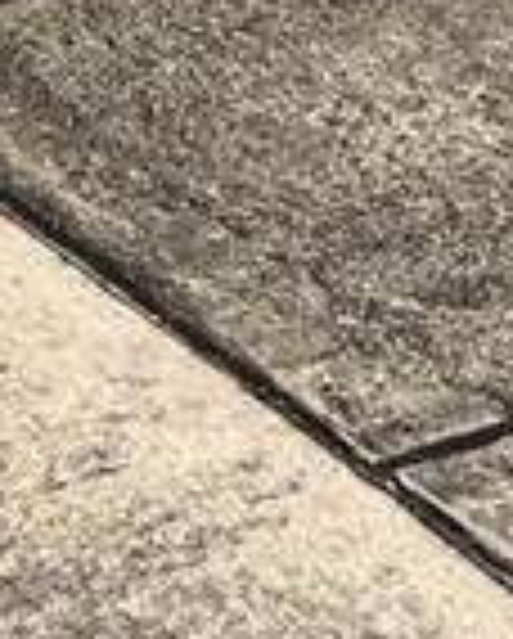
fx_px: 4053
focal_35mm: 214
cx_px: -288
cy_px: -1390
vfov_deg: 7.7
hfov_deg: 7.1
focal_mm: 5.7
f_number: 1.5
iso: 40
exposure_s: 1/227
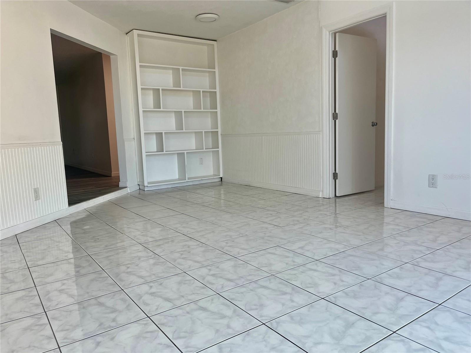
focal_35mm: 26
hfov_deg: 67.3
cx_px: 236
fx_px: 354
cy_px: 176
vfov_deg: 53.1
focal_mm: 5.1
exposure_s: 1/121
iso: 64
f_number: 1.6
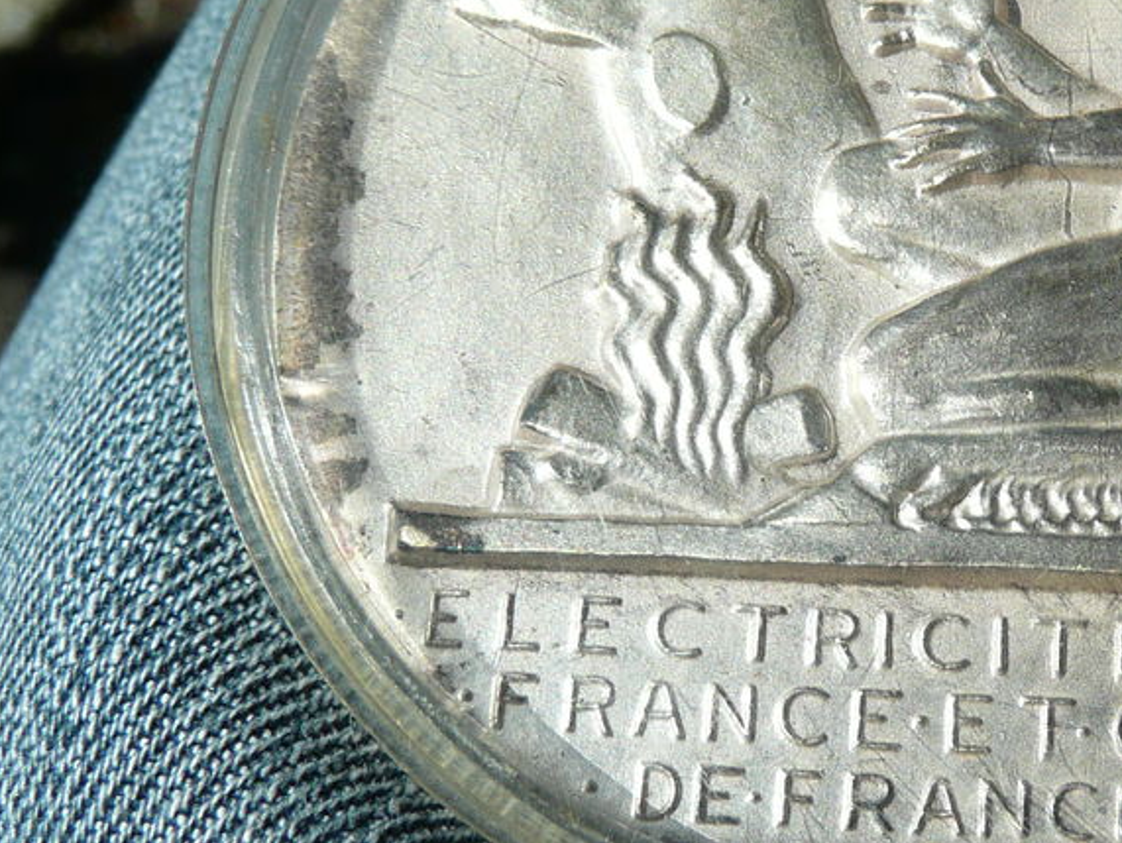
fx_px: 2043
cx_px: 969
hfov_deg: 29.7
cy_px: 277
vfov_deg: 23.2
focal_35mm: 63
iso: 100
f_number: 8
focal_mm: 4.9
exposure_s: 1/250
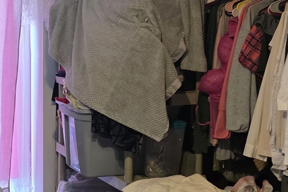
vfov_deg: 15.5
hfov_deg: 22.0
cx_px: -22
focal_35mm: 88
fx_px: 704
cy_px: 51
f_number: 1.7
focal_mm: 6.3
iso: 800
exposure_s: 1/120
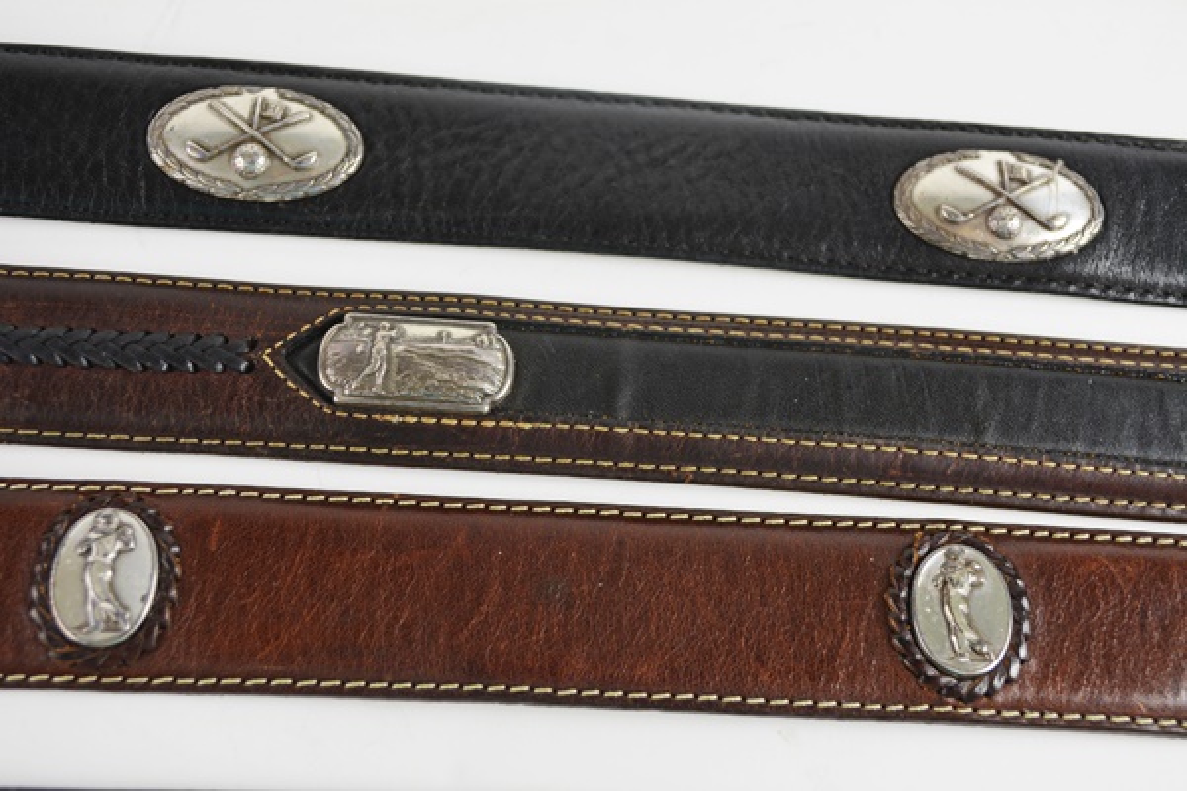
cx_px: 594
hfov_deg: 41.1
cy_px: 396
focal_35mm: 48
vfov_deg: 28.1
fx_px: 1583
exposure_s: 1/100
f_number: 5.6
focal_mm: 32
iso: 400
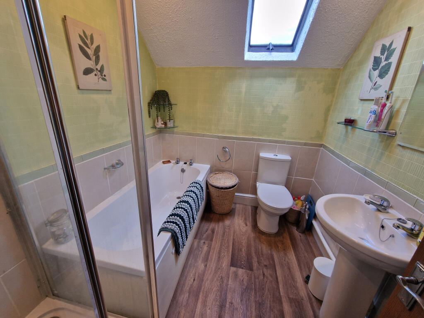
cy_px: 159
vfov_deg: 89.9
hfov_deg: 106.2
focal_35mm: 13
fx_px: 159
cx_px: 212
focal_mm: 2.2
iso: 64
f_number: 2.2
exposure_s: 1/50
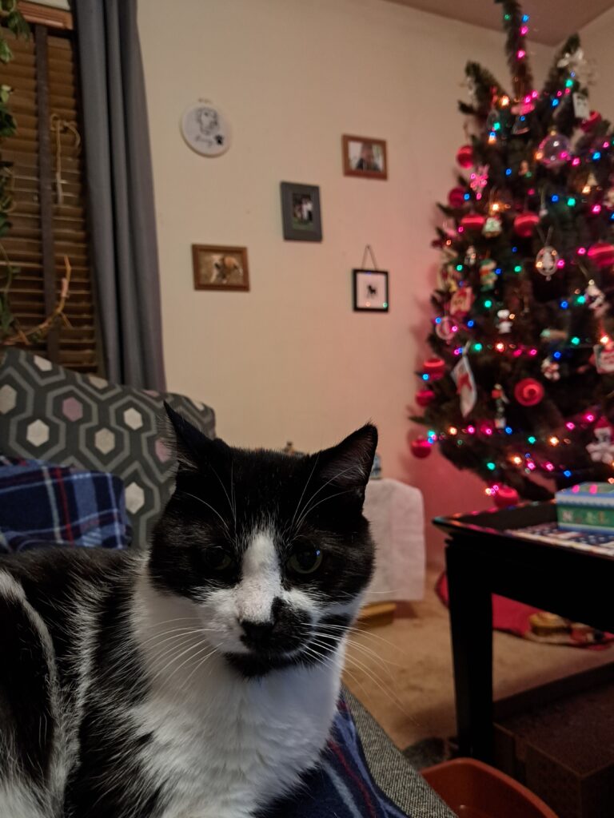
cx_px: 307
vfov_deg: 71.6
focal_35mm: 24
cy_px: 409
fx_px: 568
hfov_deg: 56.8
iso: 800
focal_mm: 5.23
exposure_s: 1/24
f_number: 1.8
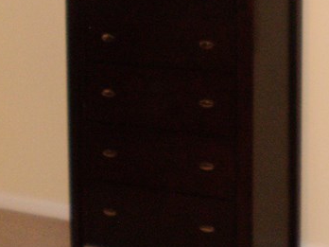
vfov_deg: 13.8
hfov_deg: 18.4
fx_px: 1007
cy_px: 16
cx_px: 260
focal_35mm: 106
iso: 250
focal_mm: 6.3
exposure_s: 1/30
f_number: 3.1
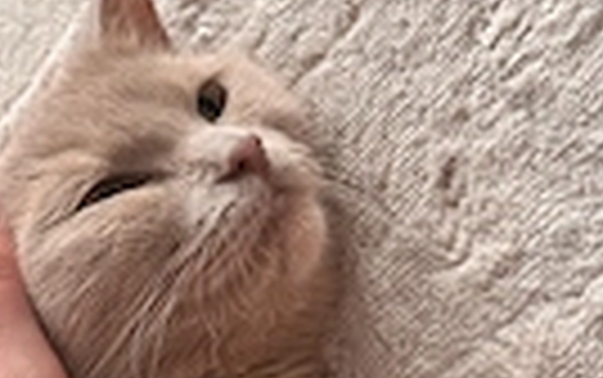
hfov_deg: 27.1
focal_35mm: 76
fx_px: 1250
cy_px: 230
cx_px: 360
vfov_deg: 17.2
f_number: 1.78
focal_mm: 6.86
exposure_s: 1/121
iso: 200
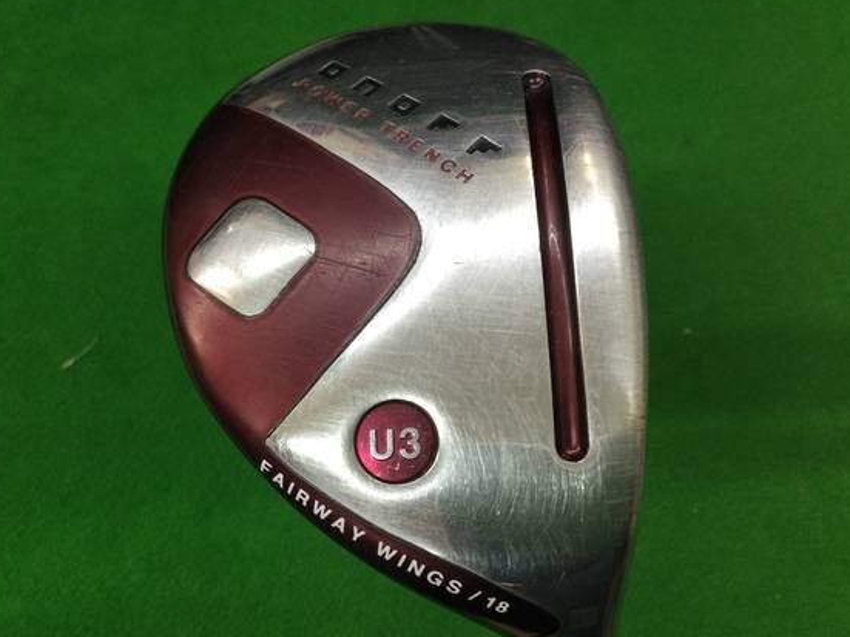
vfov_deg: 39.6
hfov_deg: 51.3
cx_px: 403
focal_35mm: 36
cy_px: 353
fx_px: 884
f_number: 2.4
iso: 64
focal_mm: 3.3
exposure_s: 1/30
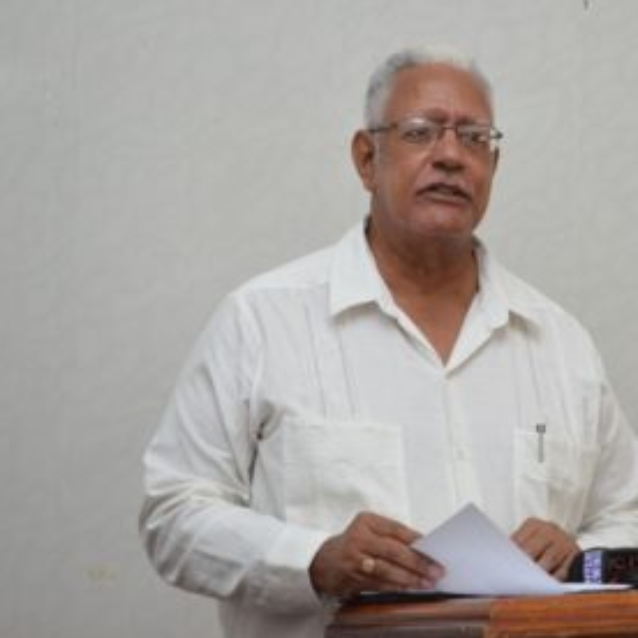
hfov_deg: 16.3
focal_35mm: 107
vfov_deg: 16.3
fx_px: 2224
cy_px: 319
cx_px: 439
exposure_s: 1/60
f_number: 5.6
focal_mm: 55
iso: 1400
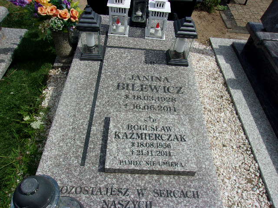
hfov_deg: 65.3
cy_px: 104
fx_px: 217
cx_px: 139
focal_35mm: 27
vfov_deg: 51.4
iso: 80
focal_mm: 4.9
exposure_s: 1/250
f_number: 10.4
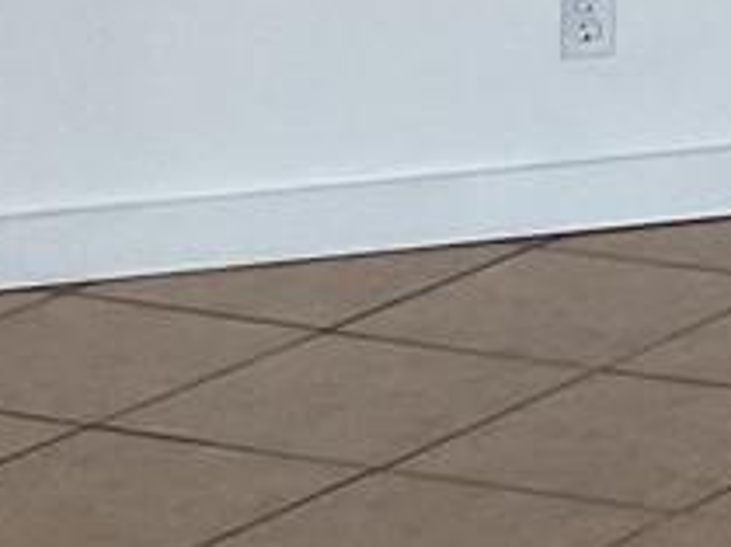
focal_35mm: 221
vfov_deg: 6.3
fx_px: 4662
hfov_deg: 8.0
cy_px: -899
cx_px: 2009
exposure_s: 1/60
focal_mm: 3
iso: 50
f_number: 1.8
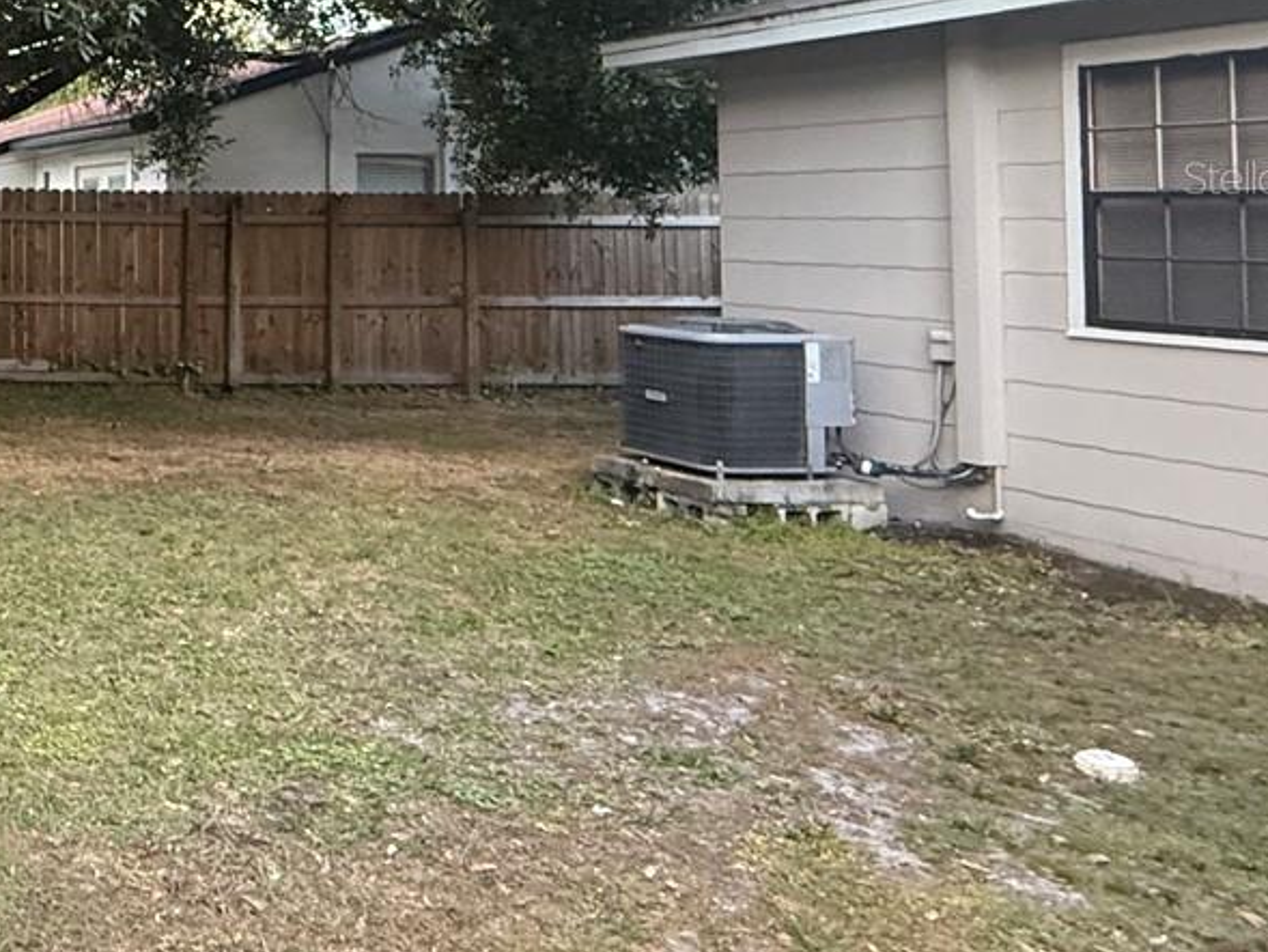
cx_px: -336
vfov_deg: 36.3
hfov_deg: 35.5
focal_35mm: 38
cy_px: 177
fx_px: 1392
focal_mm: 2.22
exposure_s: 1/69
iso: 320
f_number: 2.2
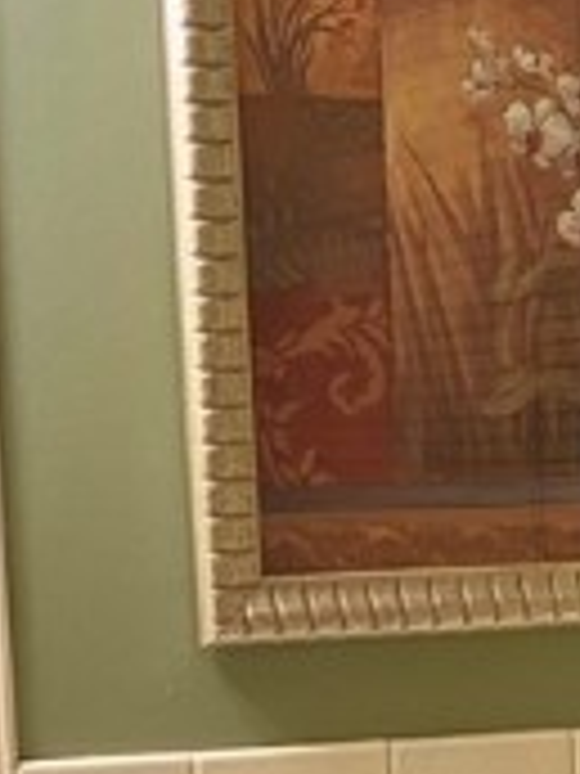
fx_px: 2591
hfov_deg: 12.7
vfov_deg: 15.8
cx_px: 454
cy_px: 1098
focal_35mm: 116
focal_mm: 4.25
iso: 200
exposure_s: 1/60
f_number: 1.8
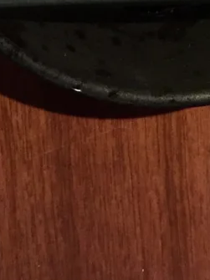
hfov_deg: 14.1
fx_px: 842
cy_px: -183
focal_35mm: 104
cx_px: 186
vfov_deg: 16.6
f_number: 2.2
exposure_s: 1/24
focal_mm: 4.15
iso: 250
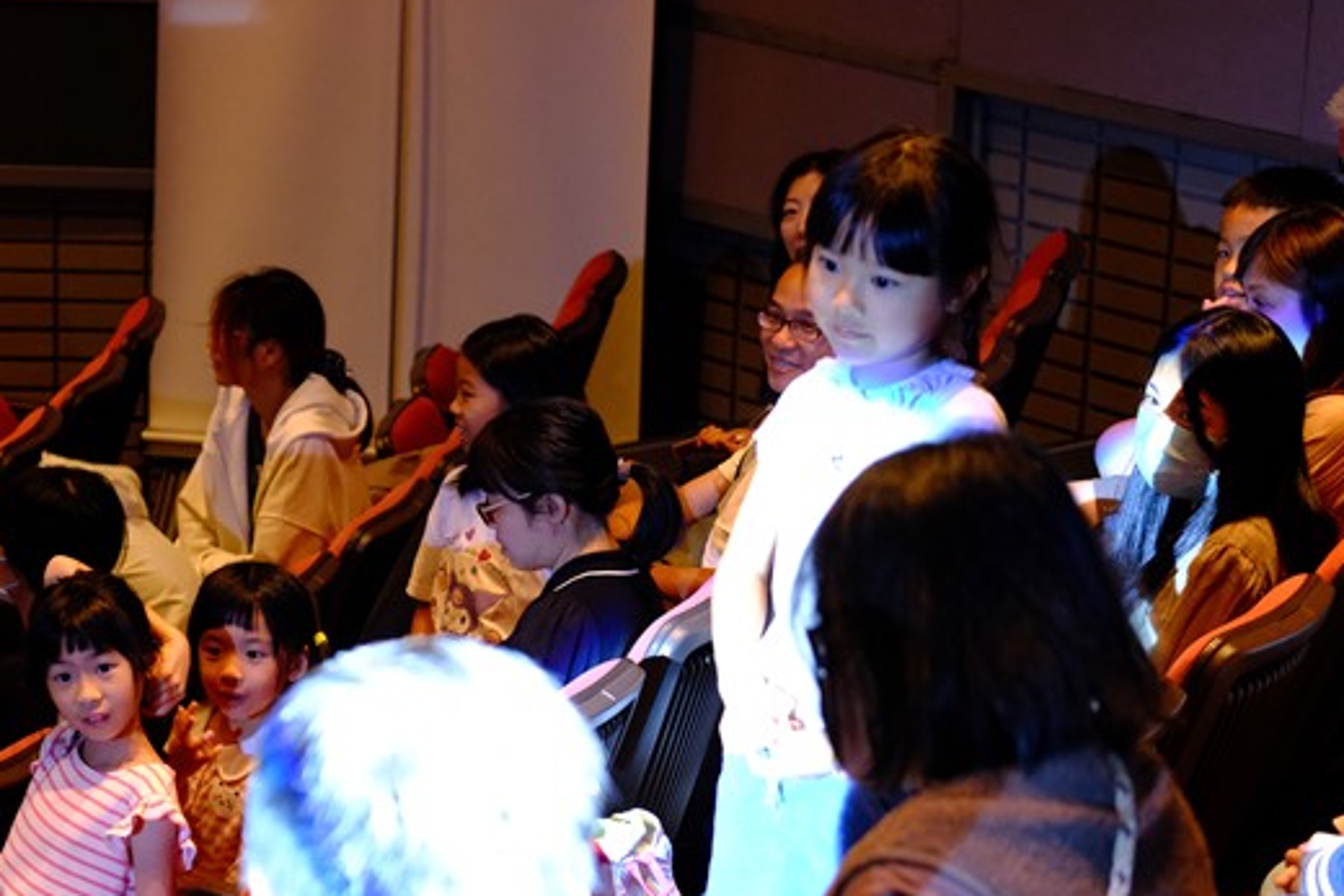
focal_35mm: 126
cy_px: 649
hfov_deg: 16.2
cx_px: 416
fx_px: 4705
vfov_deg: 10.9
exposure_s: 1/38
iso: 3200
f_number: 3.5
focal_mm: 55
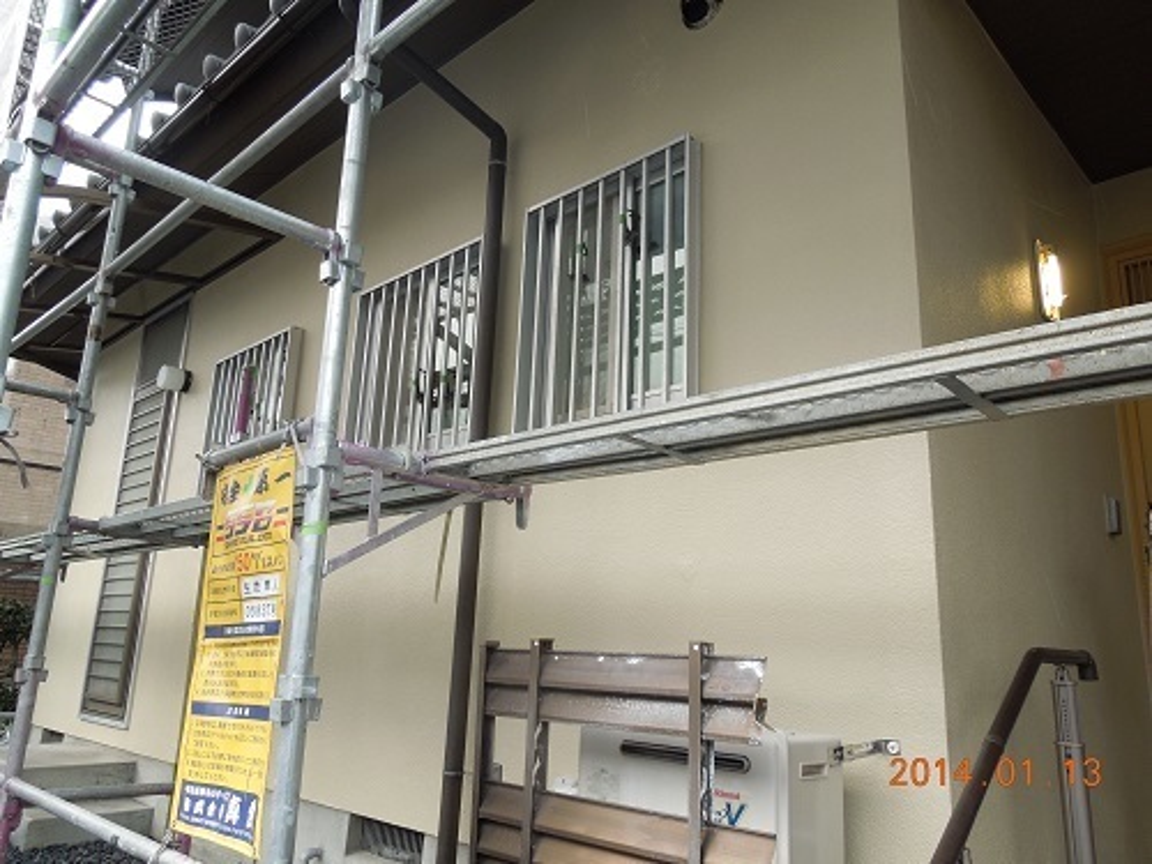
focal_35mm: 25
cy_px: 432
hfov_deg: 69.4
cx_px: 576
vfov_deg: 54.9
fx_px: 832
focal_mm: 4.5
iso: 110
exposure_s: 1/30
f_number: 3.3
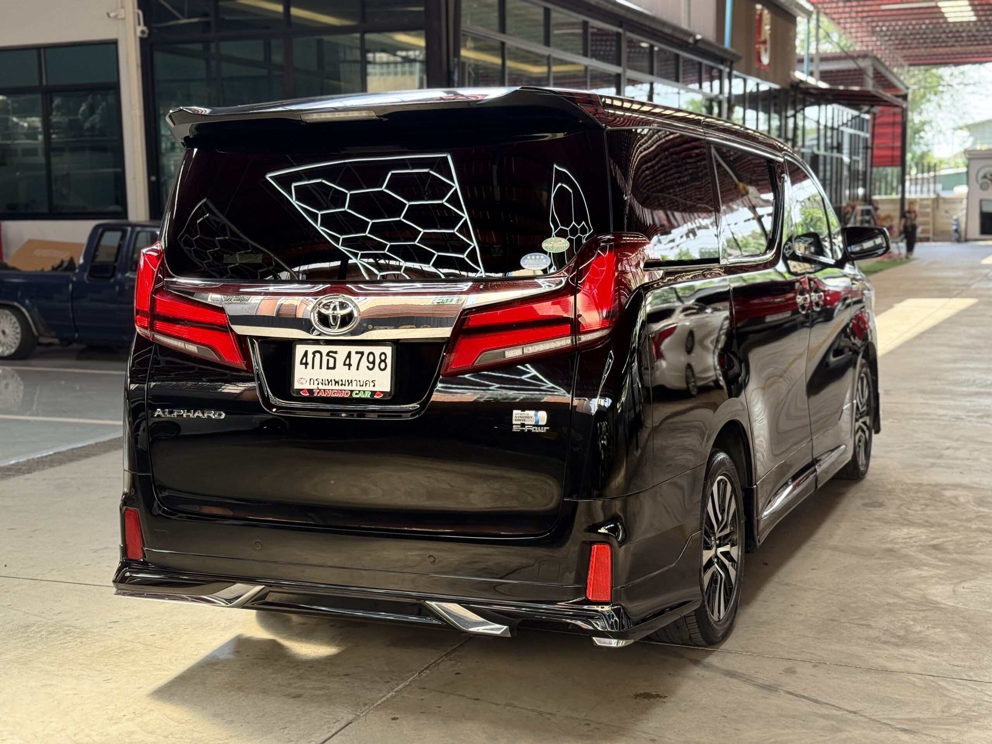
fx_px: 1376
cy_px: 372
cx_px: 496
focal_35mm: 48
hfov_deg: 39.7
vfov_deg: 30.3
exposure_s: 1/242
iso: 125
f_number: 1.78
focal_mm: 6.76
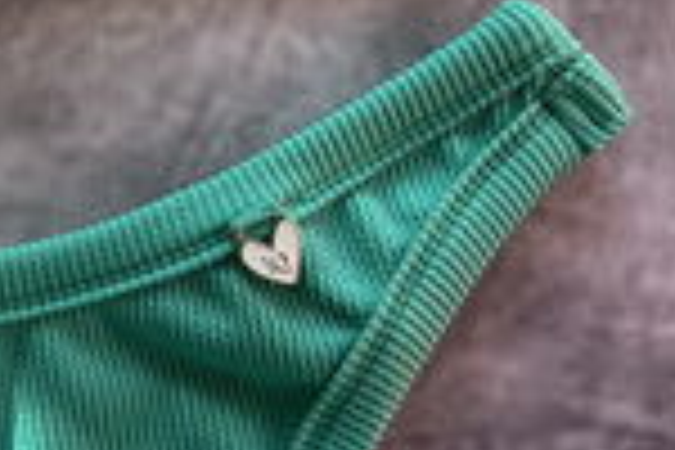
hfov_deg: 20.3
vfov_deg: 14.2
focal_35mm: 96
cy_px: 173
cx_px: -58
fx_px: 1800
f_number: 1.6
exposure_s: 1/121
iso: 40
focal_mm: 5.1
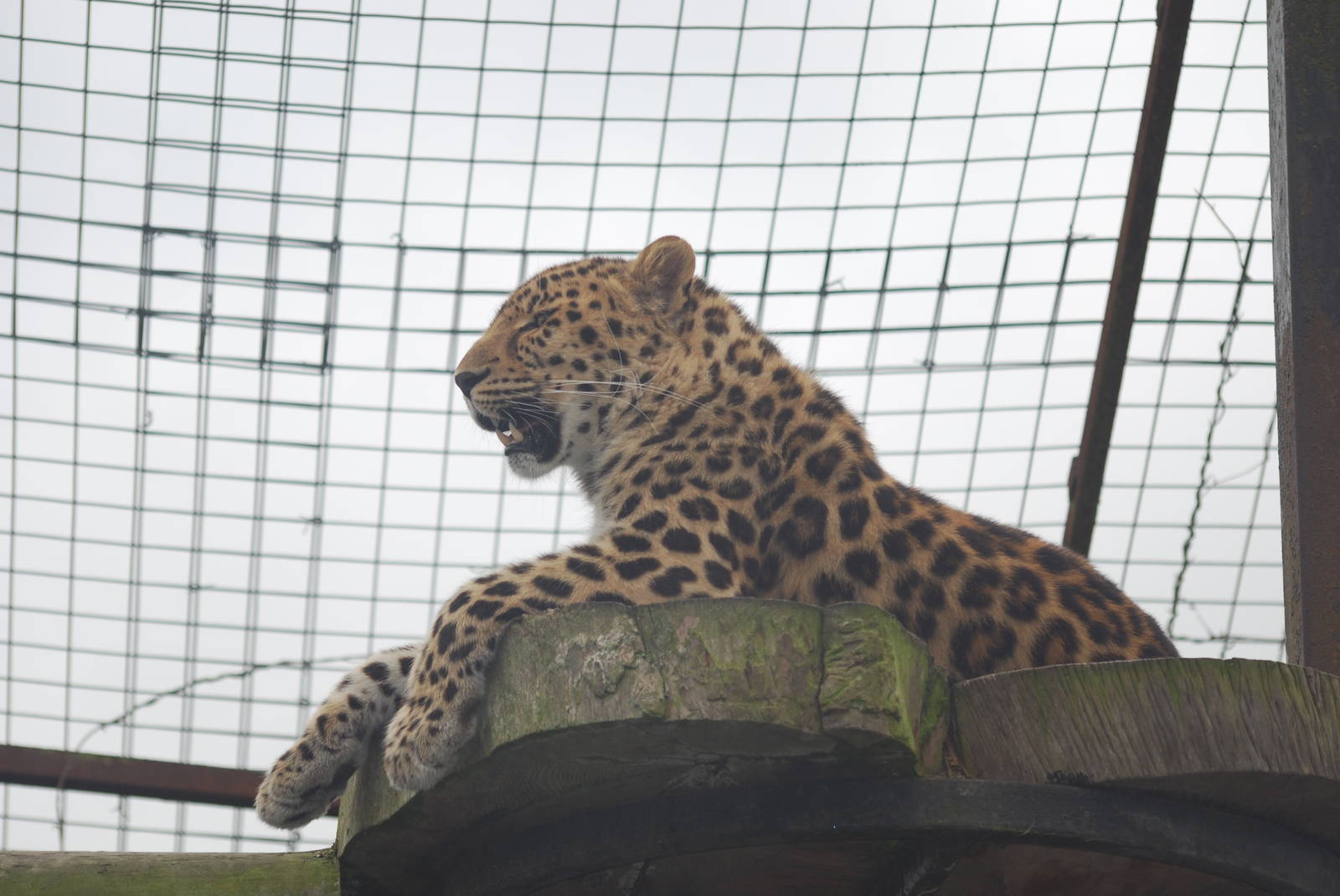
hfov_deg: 11.2
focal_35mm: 183
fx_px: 6820
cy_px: 448
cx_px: 670
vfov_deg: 7.5
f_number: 4.2
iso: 100
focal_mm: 122
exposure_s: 1/160
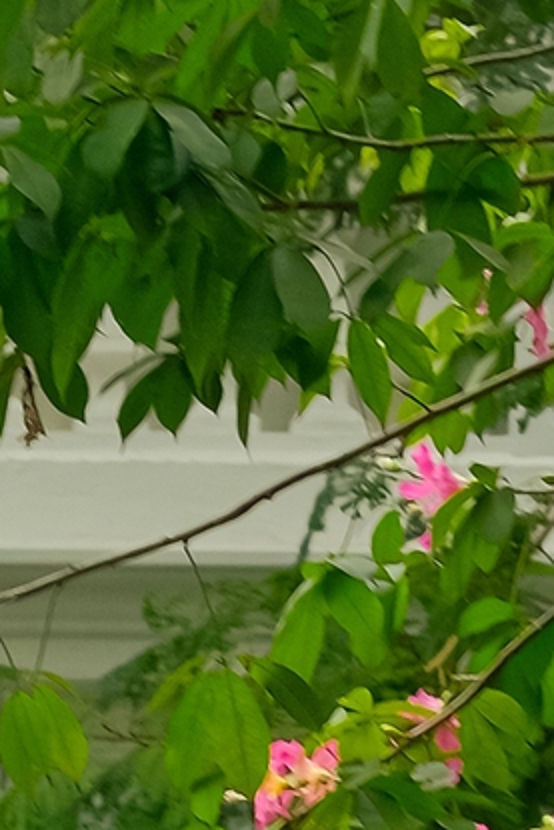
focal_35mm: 650
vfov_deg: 3.1
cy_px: -1254
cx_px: -804
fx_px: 14990
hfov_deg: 2.1
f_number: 6.4
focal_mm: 60
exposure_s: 1/125
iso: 320
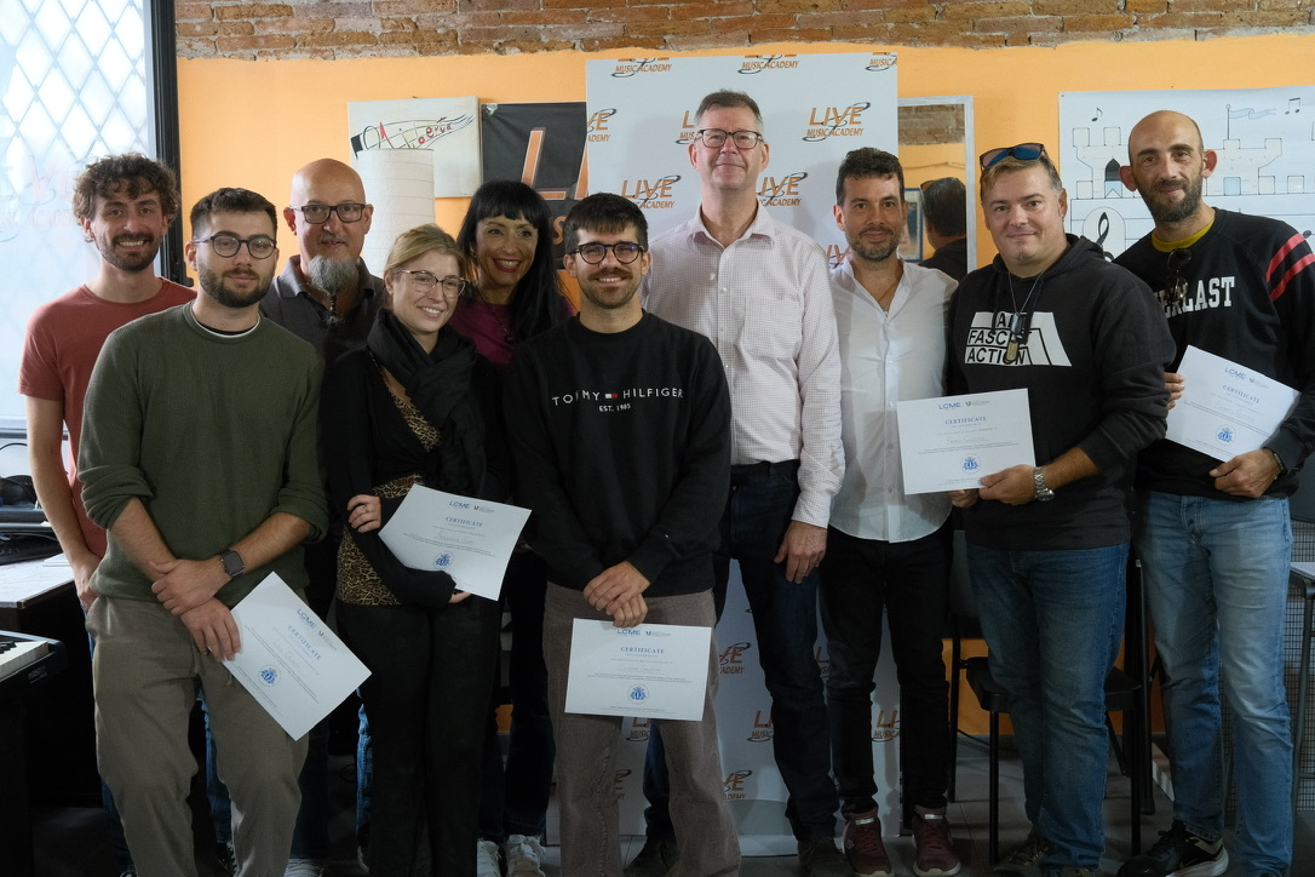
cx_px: 658
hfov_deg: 47.4
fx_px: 1498
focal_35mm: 41
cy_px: 438
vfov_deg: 32.6
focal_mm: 27
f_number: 2.8
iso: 2000
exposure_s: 1/60
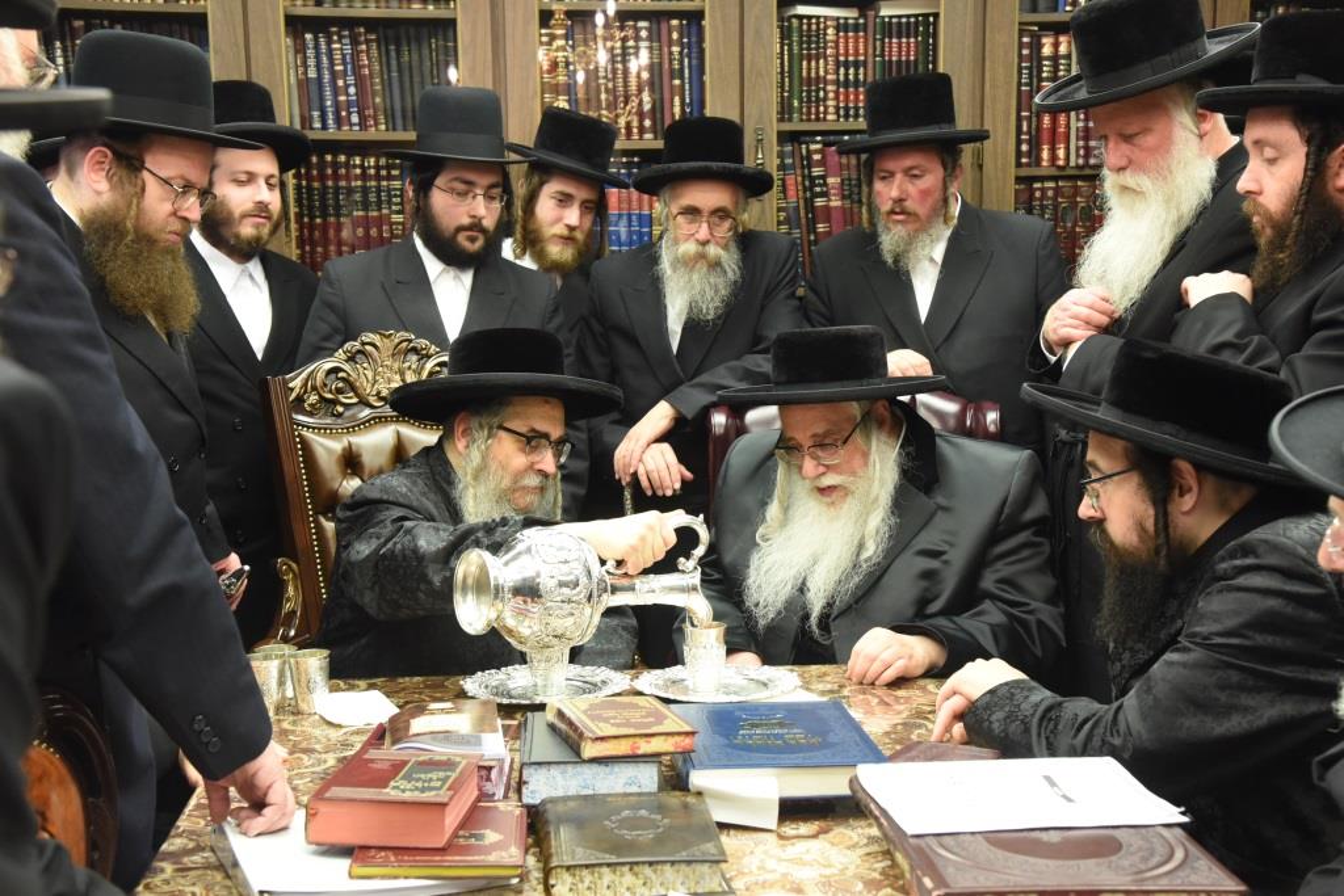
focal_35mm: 50
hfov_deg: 39.6
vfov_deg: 27.0
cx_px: 672
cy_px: 448
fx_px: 1867
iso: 2500
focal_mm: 50
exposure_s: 1/100
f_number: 5.6
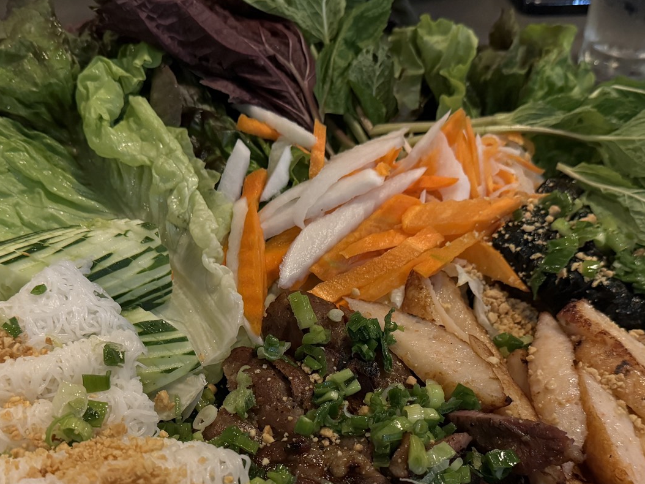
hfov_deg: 45.8
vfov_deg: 34.6
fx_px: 764
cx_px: 309
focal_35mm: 41
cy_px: 341
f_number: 1.78
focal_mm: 6.76
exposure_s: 1/30
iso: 800
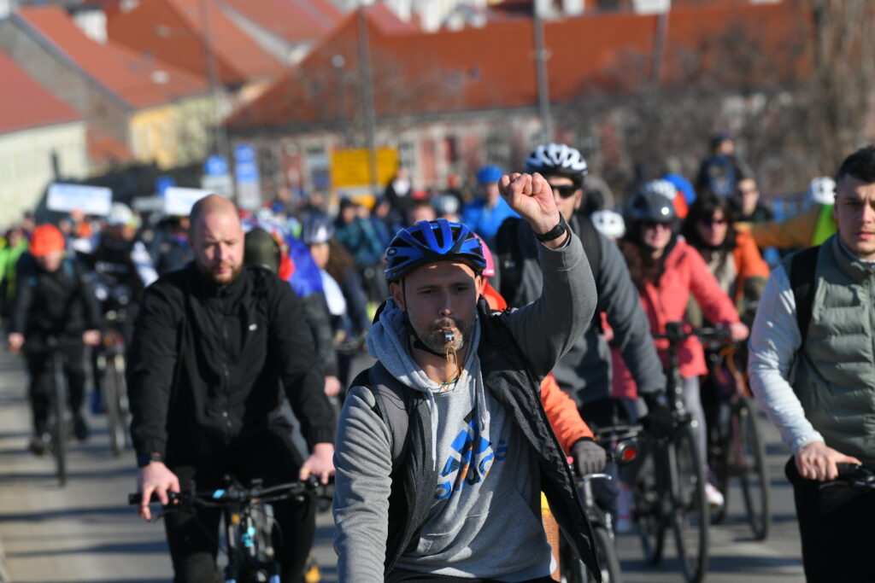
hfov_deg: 12.1
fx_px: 4132
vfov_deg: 8.1
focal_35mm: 170
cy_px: 292
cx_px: 438
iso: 200
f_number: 6.3
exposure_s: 1/800
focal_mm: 170
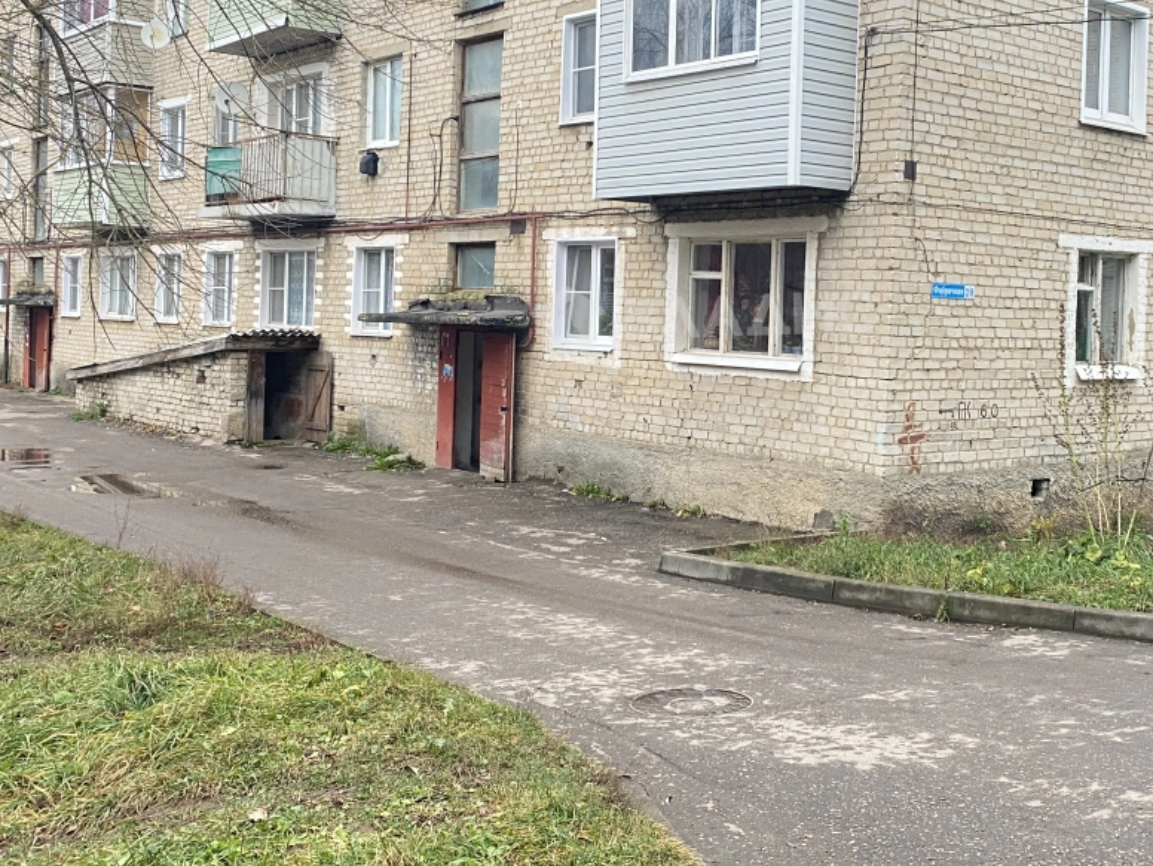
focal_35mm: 42
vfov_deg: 34.2
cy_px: 313
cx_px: 704
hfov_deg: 44.5
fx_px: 1400
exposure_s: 1/83
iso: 125
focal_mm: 4.25
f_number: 1.8
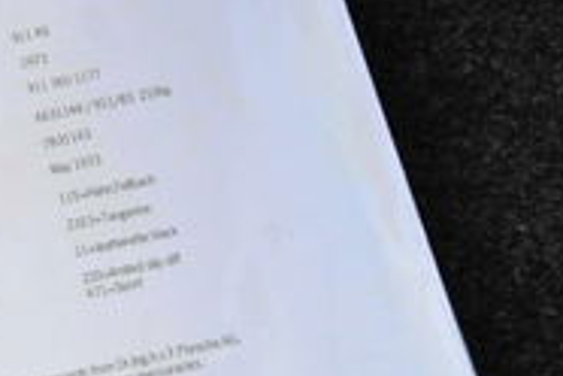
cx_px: -505
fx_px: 2705
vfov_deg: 7.9
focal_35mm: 173
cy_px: 385
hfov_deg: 11.0
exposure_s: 1/80
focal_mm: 42
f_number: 3.2
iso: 200
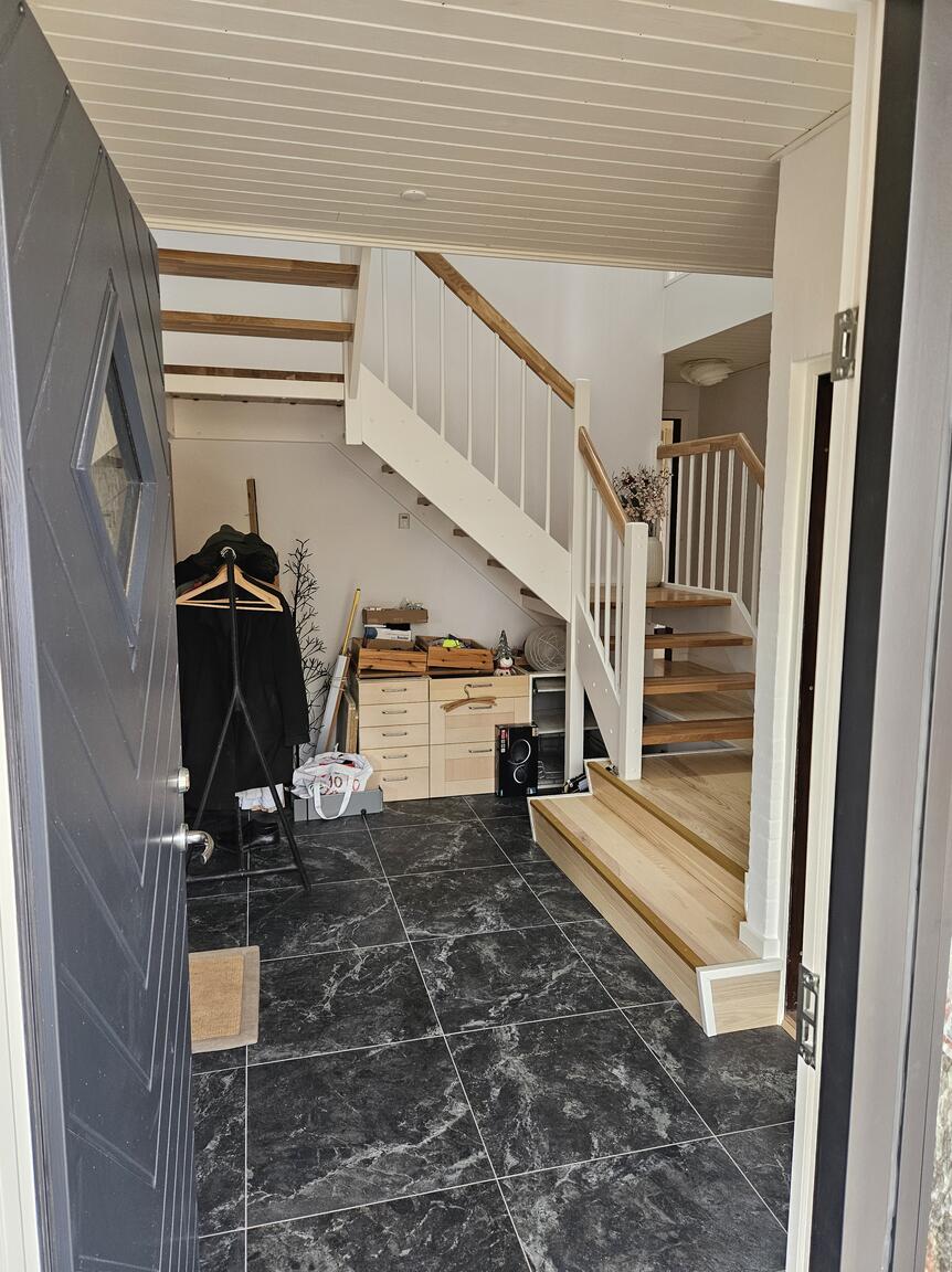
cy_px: 636
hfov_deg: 58.8
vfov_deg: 74.0
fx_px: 845
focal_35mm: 23
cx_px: 476
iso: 250
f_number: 1.8
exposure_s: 1/190
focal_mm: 5.4
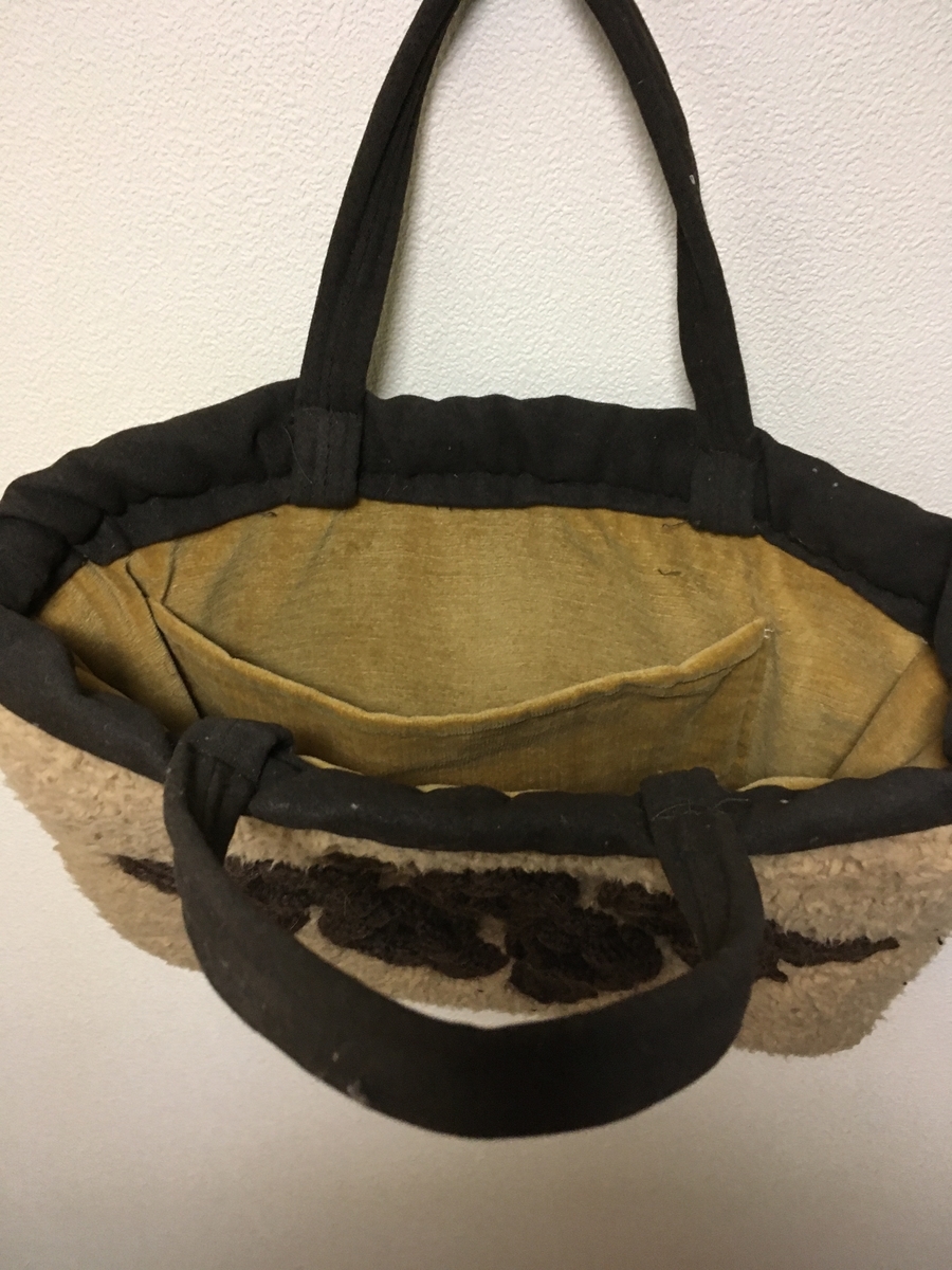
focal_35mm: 29
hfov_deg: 48.2
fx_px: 1063
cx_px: 476
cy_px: 635
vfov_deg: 61.7
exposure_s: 1/17
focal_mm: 4.15
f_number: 2.2
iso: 200
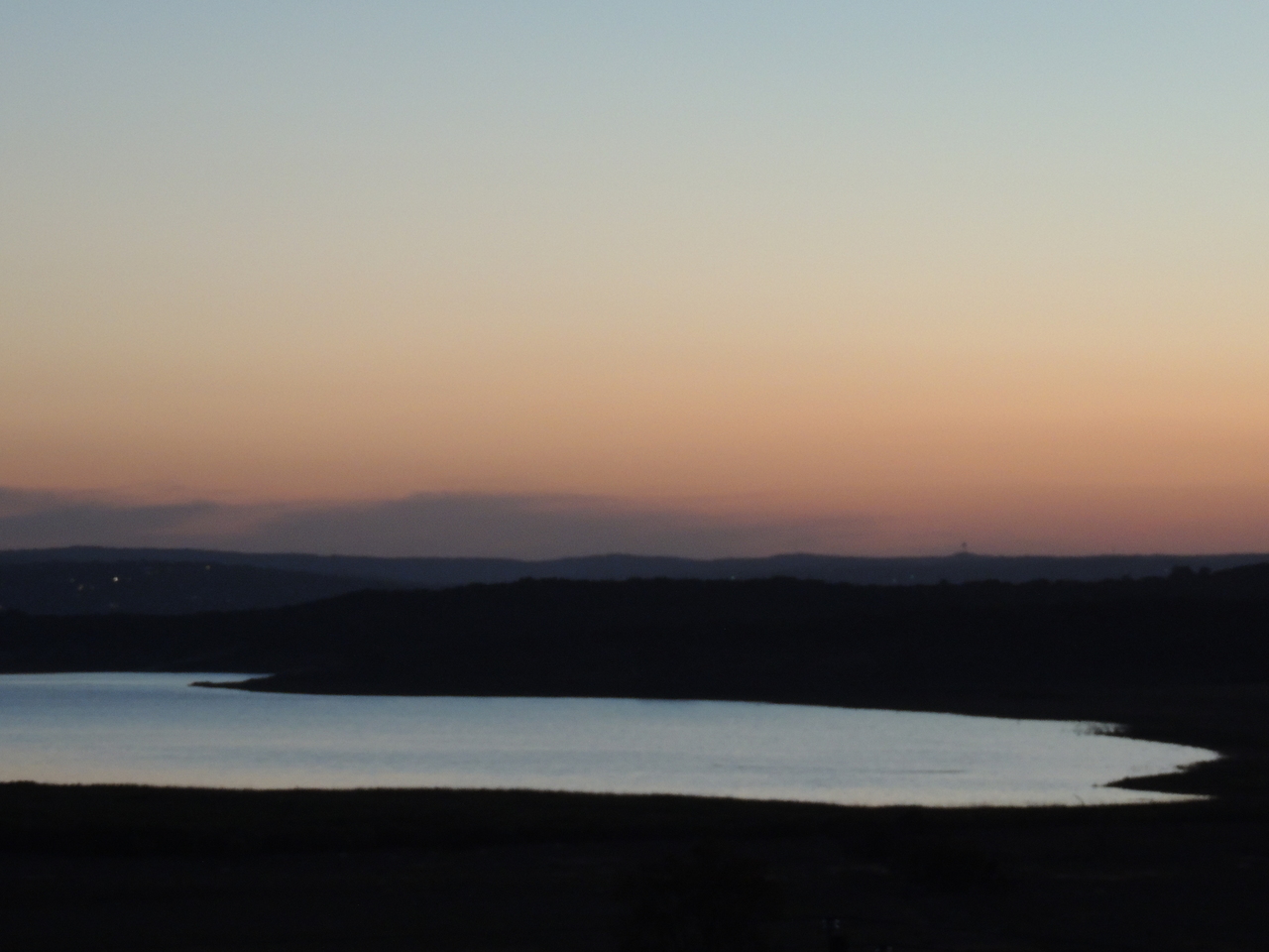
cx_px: 634
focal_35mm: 155
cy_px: 476
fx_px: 5682
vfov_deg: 9.6
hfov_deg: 12.7
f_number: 4.4
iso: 640
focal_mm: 27.6
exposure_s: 1/30
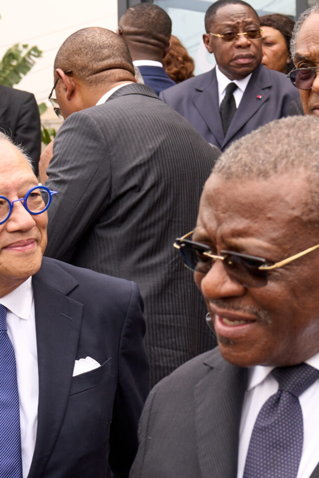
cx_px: 423
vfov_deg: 22.0
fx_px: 1222
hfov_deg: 14.2
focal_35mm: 92
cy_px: 156
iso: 200
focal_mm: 34
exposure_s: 1/200
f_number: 5.6
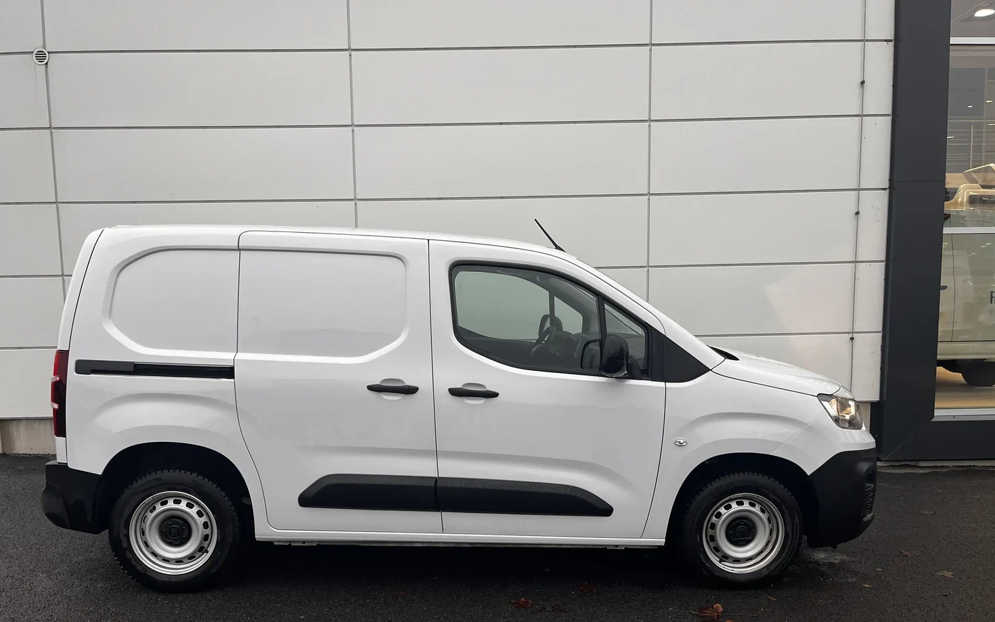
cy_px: 402
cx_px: 463
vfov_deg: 41.4
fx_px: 814
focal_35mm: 30
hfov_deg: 62.8
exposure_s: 1/122
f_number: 1.6
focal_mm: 5.1
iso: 80
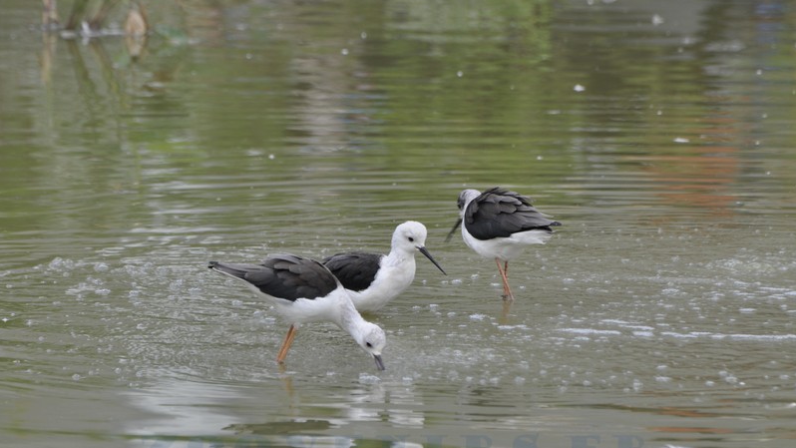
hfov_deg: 4.6
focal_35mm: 472
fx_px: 9963
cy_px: 257
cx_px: 398
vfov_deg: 2.6
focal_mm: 300
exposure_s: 1/125
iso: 200
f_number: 8
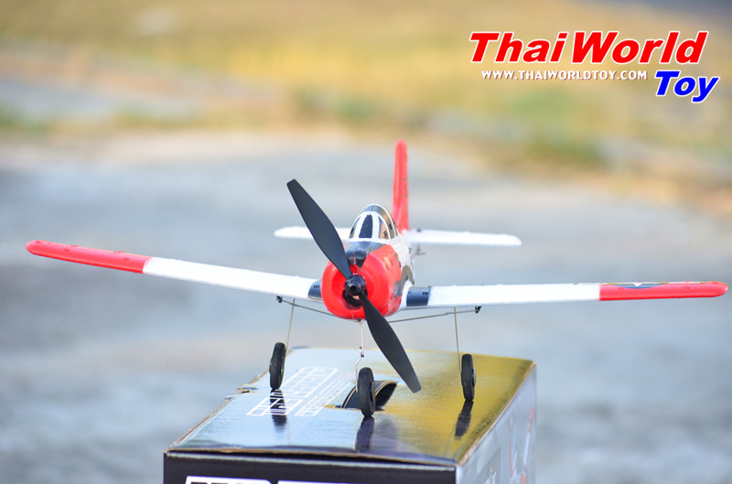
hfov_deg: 14.9
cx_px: 366
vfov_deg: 9.9
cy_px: 242
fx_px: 2799
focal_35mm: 138
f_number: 5.6
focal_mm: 92
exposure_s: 1/80
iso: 100
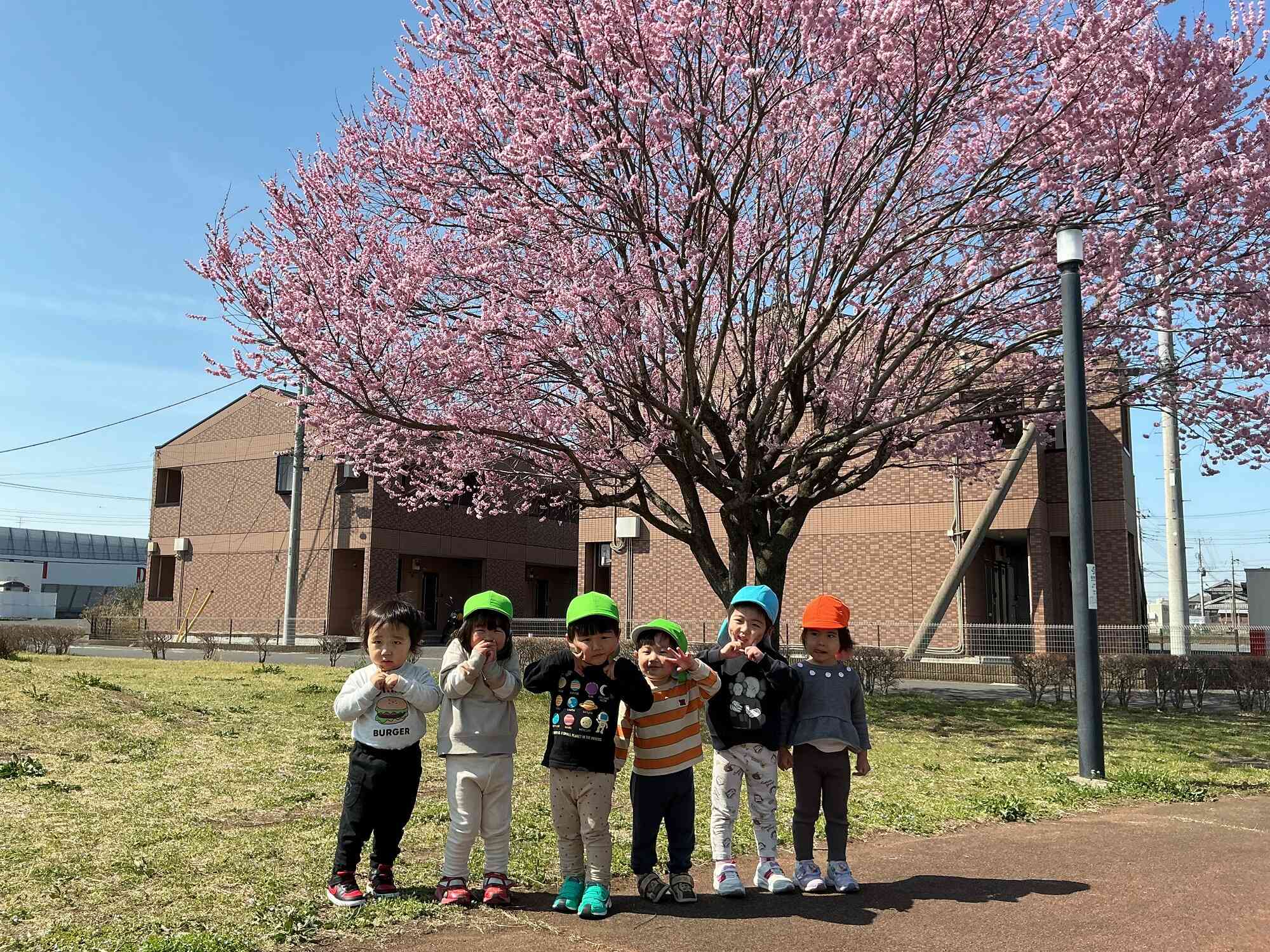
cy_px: 476
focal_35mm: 29
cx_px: 635
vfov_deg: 48.2
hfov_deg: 61.7
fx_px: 1064
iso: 25
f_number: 1.8
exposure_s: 1/1250
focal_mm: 3
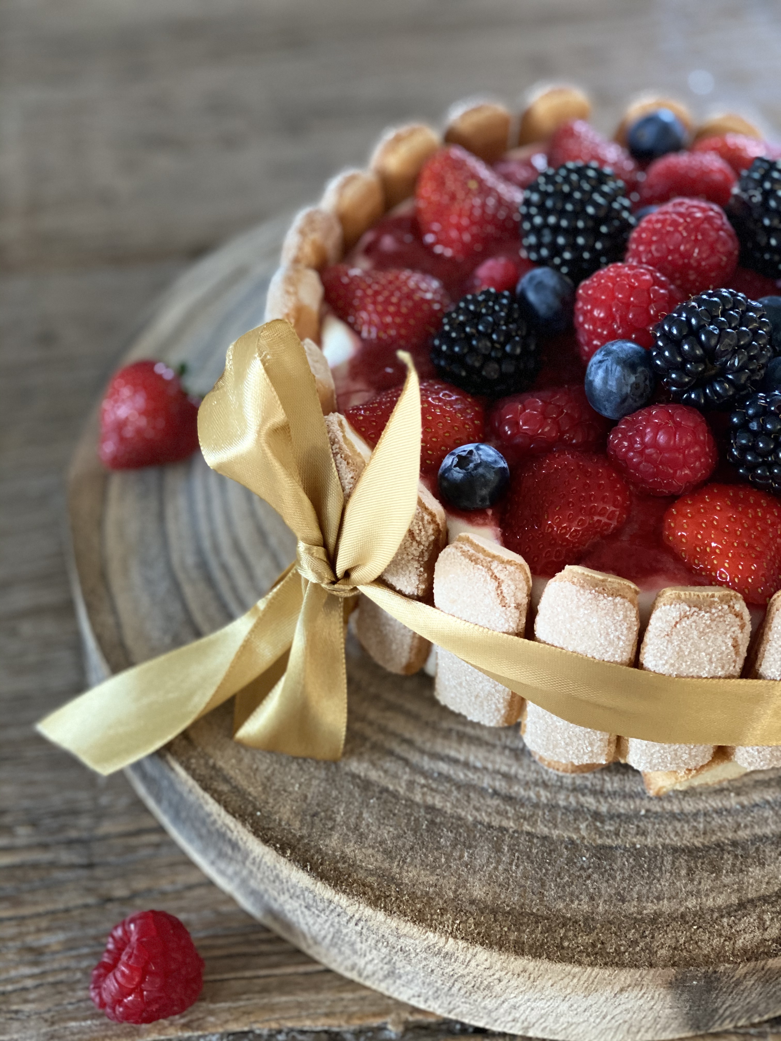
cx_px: 390
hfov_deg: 28.0
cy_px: 520
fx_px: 1564
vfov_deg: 36.8
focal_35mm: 52
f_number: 2
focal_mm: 6
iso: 400
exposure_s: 1/38
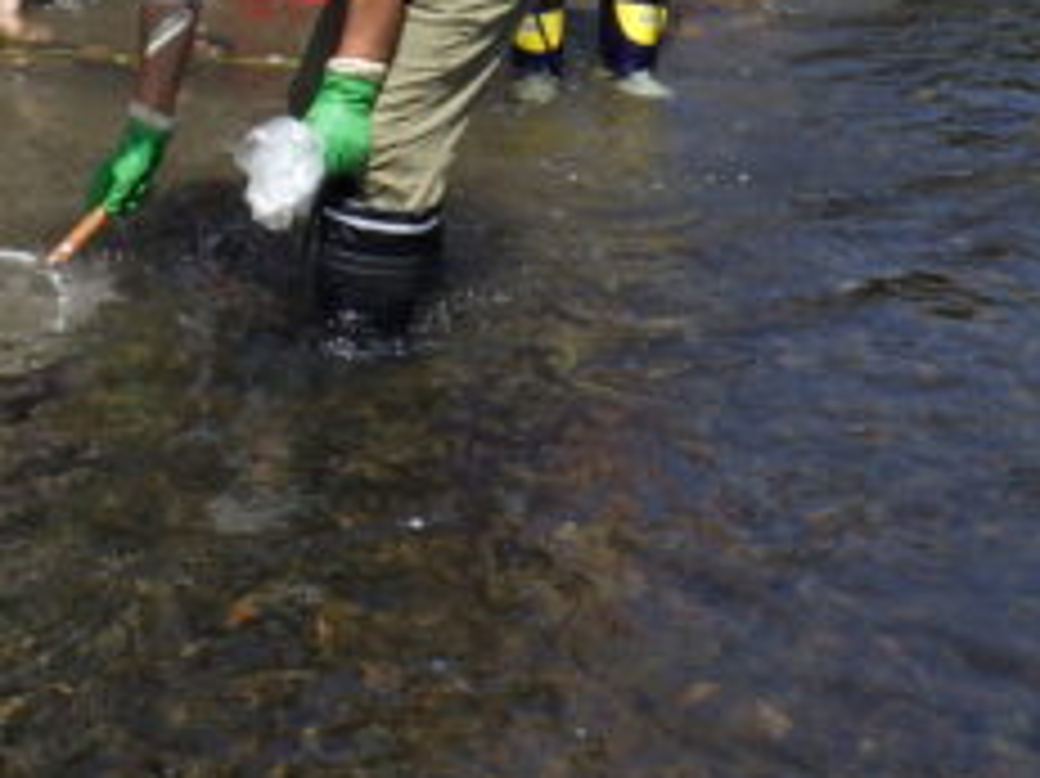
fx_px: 2072
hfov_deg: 27.3
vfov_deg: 20.0
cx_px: 128
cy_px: -146
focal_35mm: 69
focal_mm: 5
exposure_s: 1/640
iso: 125
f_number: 4.2
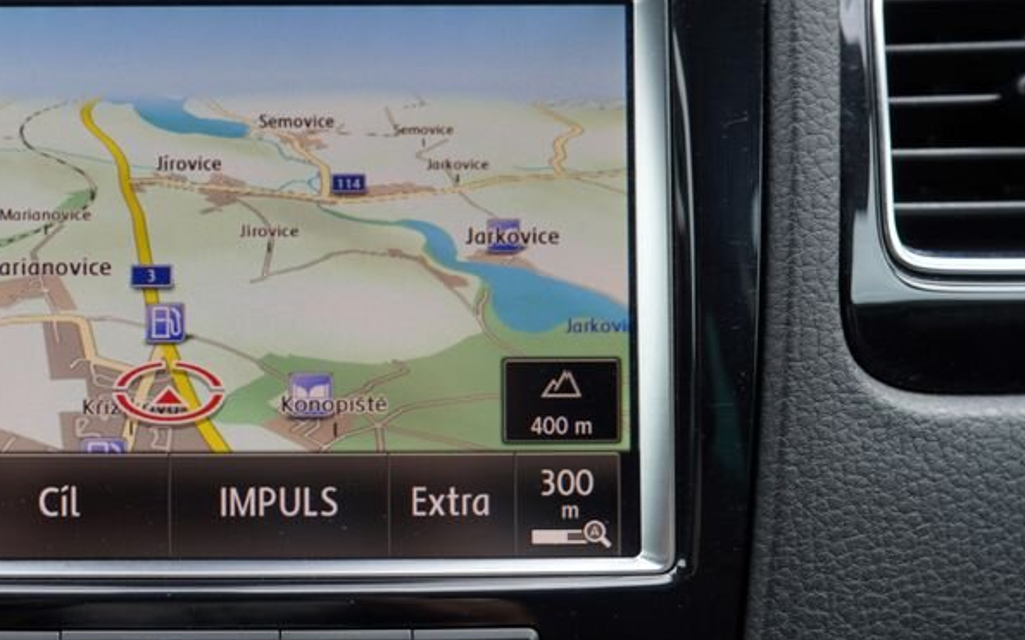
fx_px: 1620
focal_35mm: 58
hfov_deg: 34.0
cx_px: 195
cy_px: 313
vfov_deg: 22.4
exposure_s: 1/100
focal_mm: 33
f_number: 4.5
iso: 100
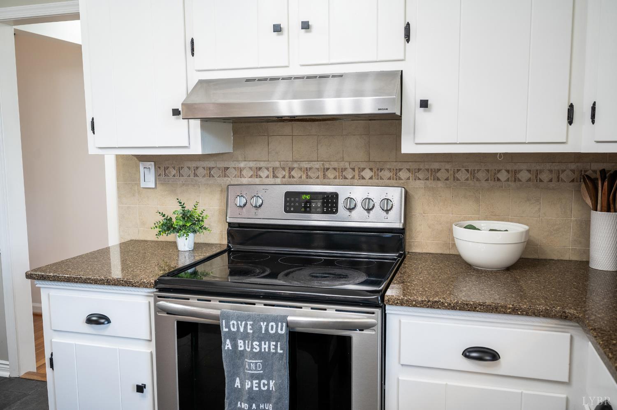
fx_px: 514
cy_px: 205
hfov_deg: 62.0
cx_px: 308
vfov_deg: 43.5
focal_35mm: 30
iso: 400
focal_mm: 30
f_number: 4
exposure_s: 1/20
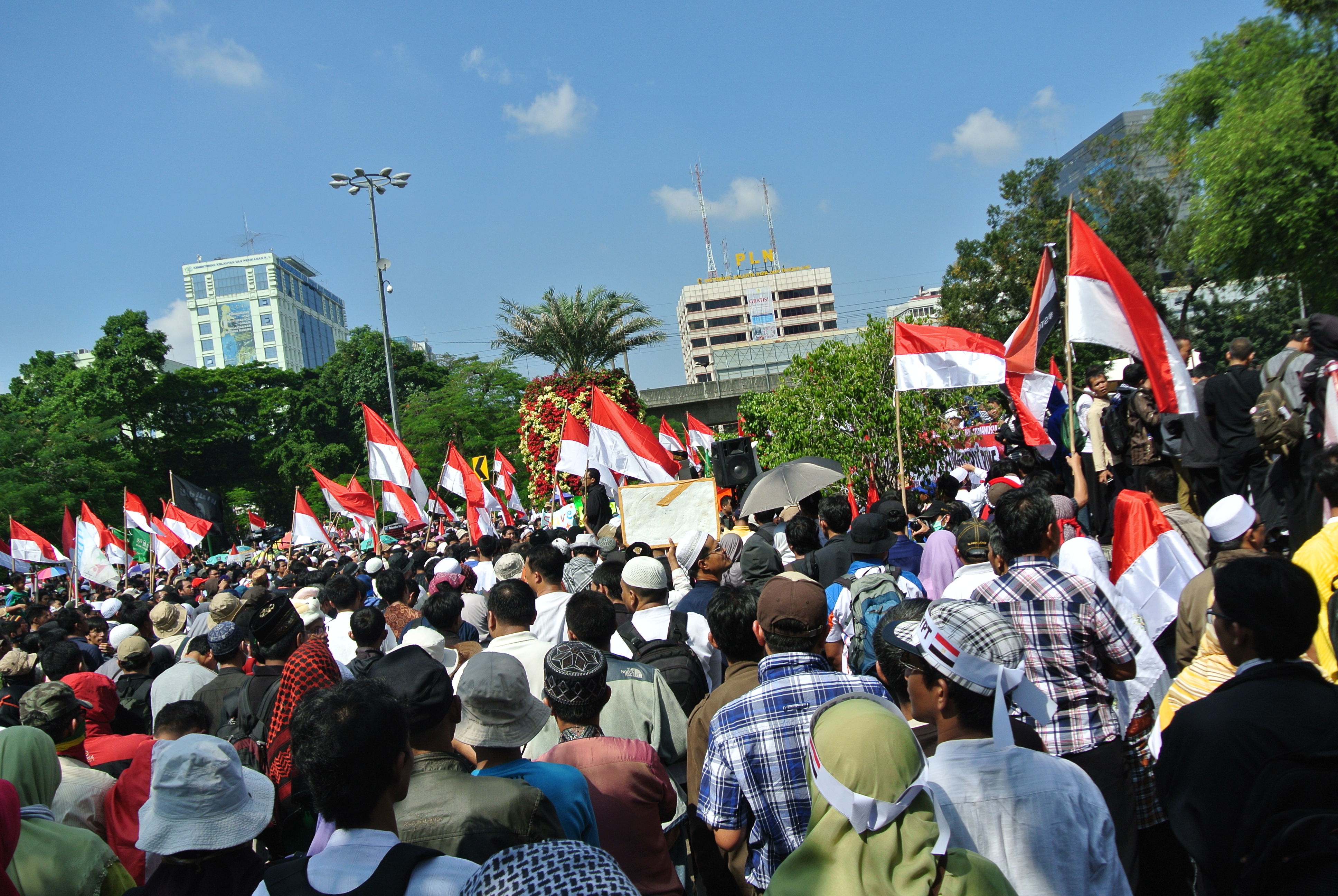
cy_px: 448
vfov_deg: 41.2
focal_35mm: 32
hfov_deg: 58.7
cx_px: 669
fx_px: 1191
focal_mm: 12.2
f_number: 5
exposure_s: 1/800
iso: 100
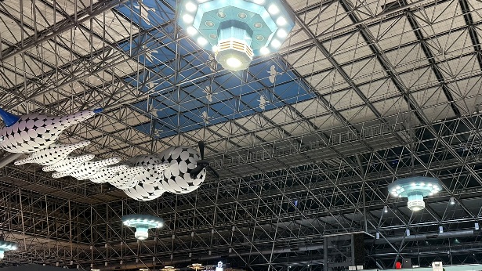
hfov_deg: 57.1
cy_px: 185
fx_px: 435
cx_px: 310
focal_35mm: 34
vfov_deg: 34.3
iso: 320
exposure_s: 1/60
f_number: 1.78
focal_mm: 6.86
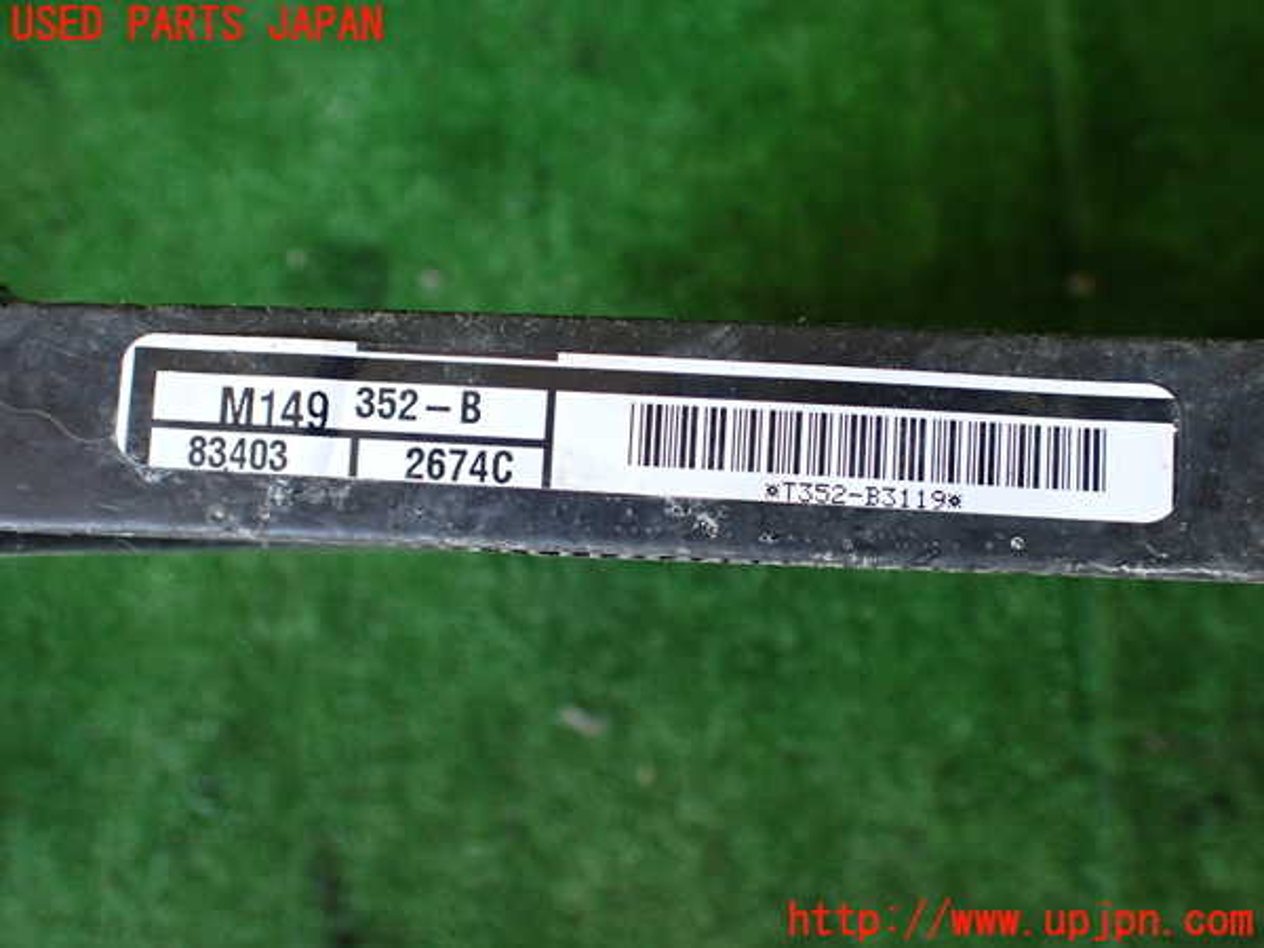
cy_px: 474
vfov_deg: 46.8
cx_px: 632
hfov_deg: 60.0
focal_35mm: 30
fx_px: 1095
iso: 500
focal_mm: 5.4
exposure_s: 1/125
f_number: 2.3
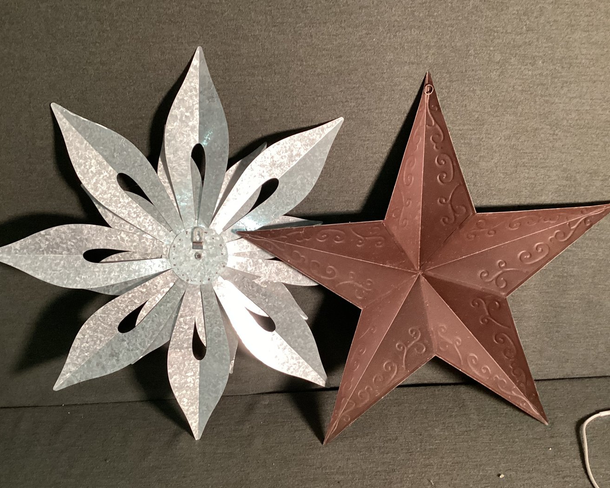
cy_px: 248
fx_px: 632
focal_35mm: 35
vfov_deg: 42.2
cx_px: 285
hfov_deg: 51.5
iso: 250
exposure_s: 1/40
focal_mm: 3.3
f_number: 2.4
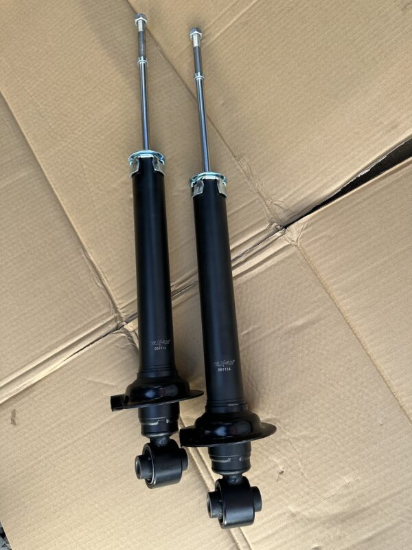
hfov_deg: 56.8
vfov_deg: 71.6
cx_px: 206
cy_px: 275
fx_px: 381
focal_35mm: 24
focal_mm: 6.86
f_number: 1.78
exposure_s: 1/121
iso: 80
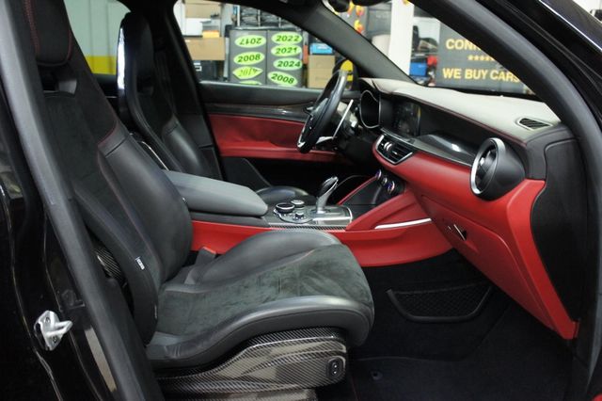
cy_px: 200
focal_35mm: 27
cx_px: 301
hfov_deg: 67.4
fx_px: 451
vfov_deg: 47.9
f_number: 3.5
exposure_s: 1/30
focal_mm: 18
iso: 1600
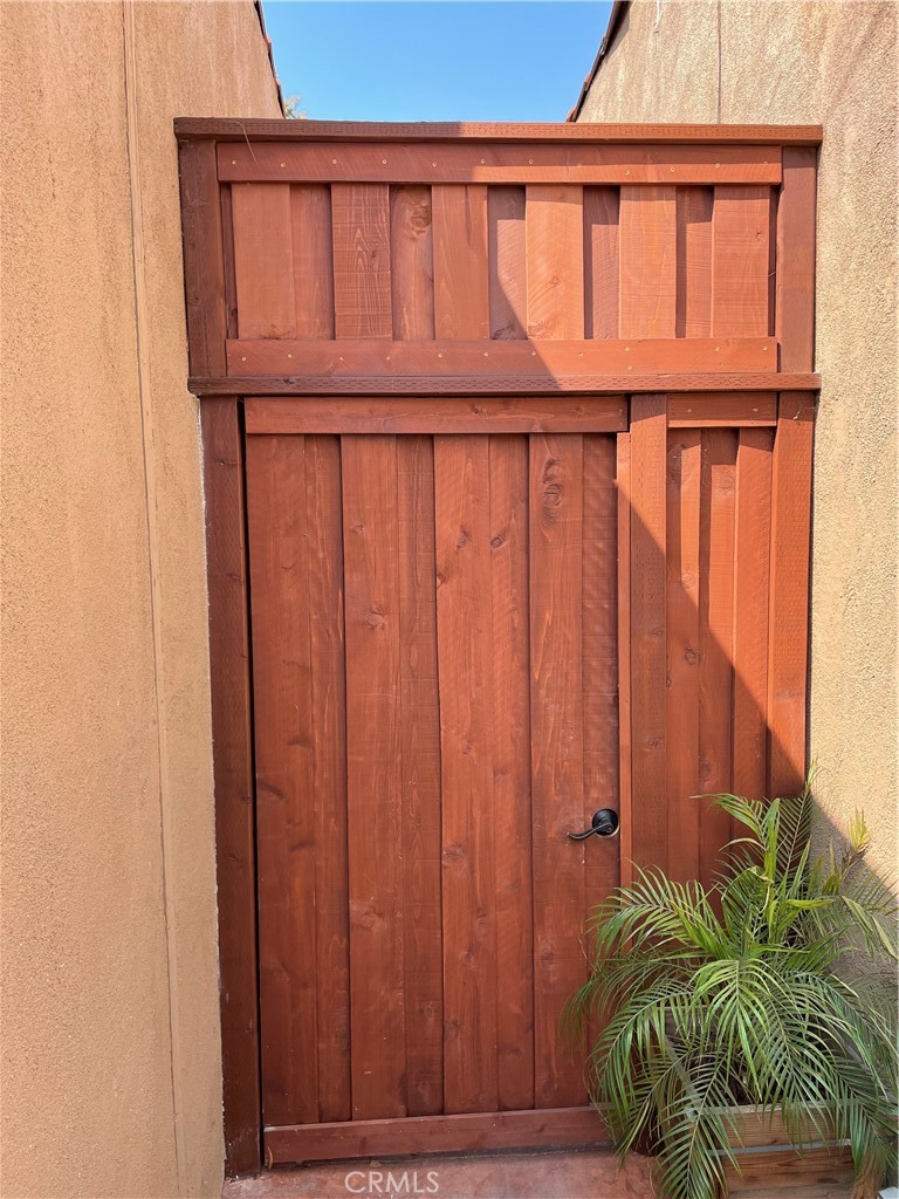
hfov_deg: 53.1
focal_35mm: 26
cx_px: 450
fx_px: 900
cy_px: 600
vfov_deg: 67.3
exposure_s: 1/509
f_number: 1.6
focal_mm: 4.2
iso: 32
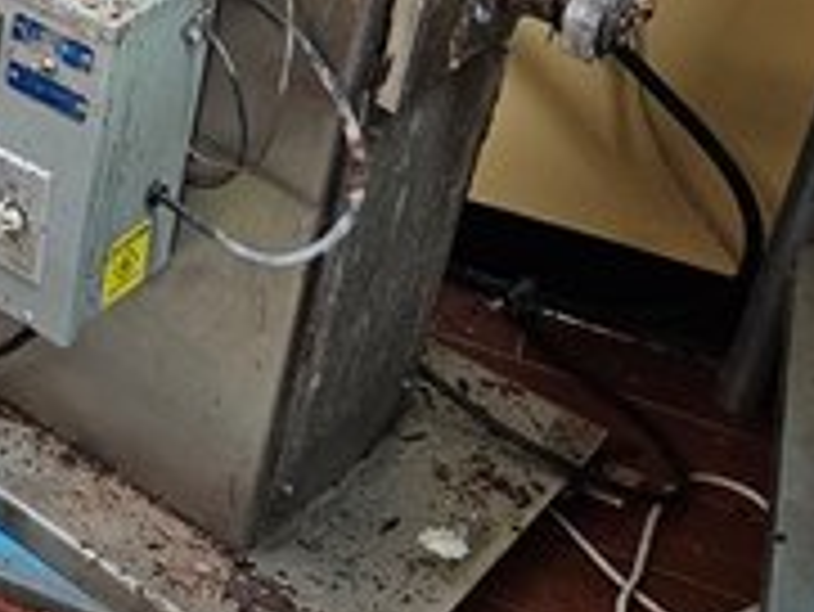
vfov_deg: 17.7
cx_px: -411
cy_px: -101
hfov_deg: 20.7
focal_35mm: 80
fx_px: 1882
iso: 250
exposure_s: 1/120
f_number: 1.8
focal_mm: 5.4
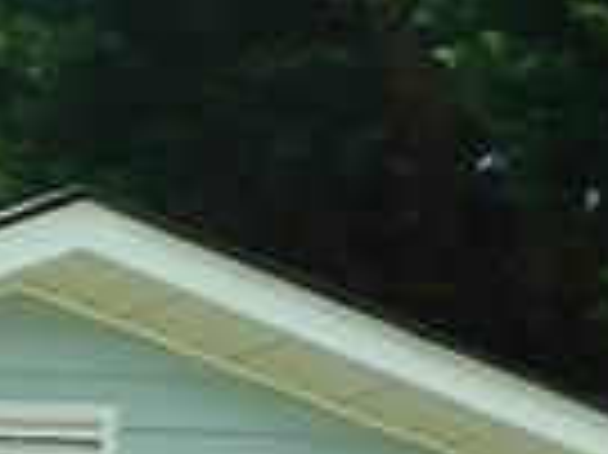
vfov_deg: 4.5
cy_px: 1434
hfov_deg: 5.7
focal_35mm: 312
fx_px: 5475
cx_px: -1563
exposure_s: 1/400
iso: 80
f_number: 3.5
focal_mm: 7.3
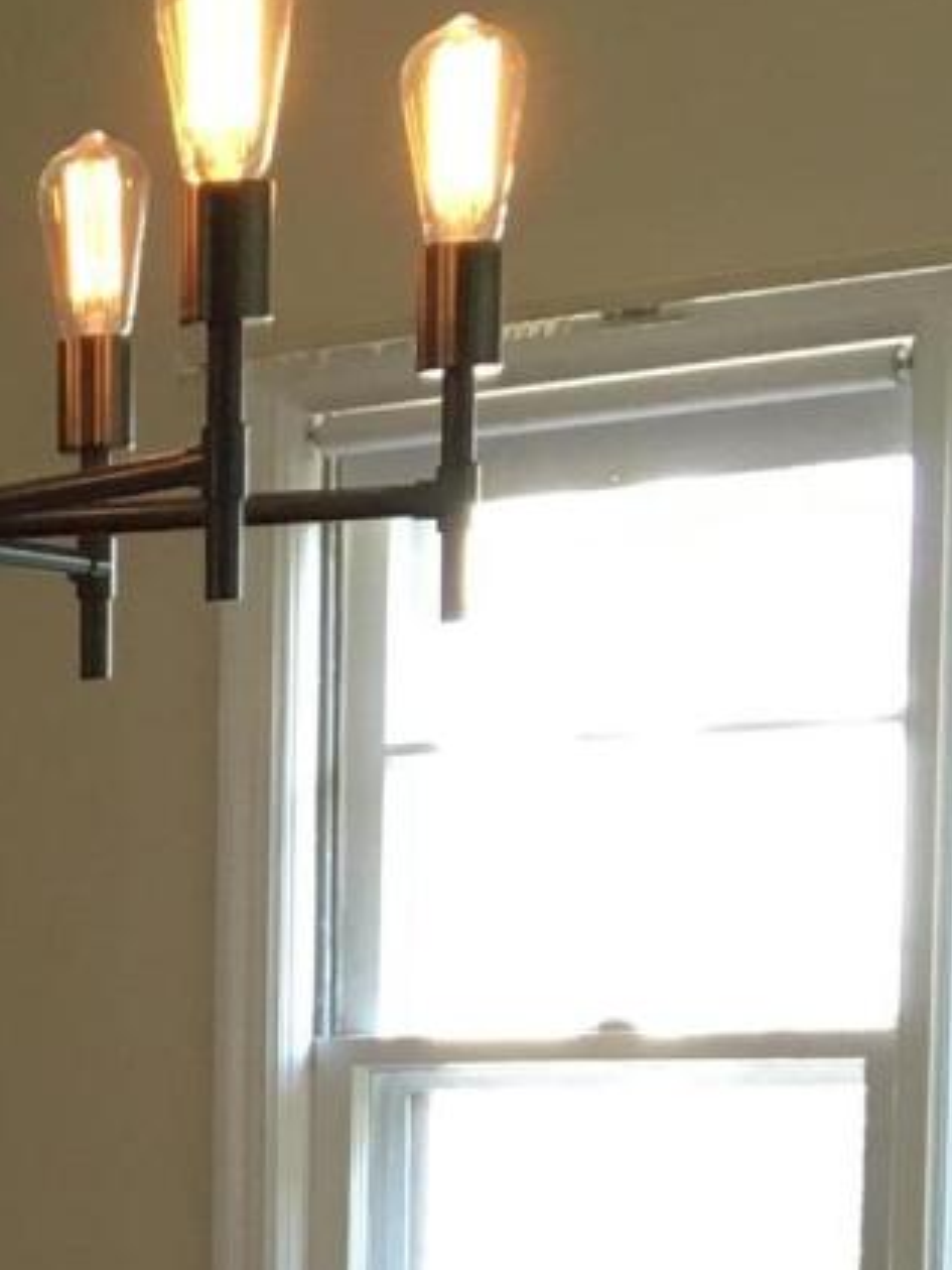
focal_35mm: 138
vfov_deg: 13.8
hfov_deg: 9.6
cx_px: -1269
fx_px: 5060
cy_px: 1651
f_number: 2.2
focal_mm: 4.15
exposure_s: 1/30
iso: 40
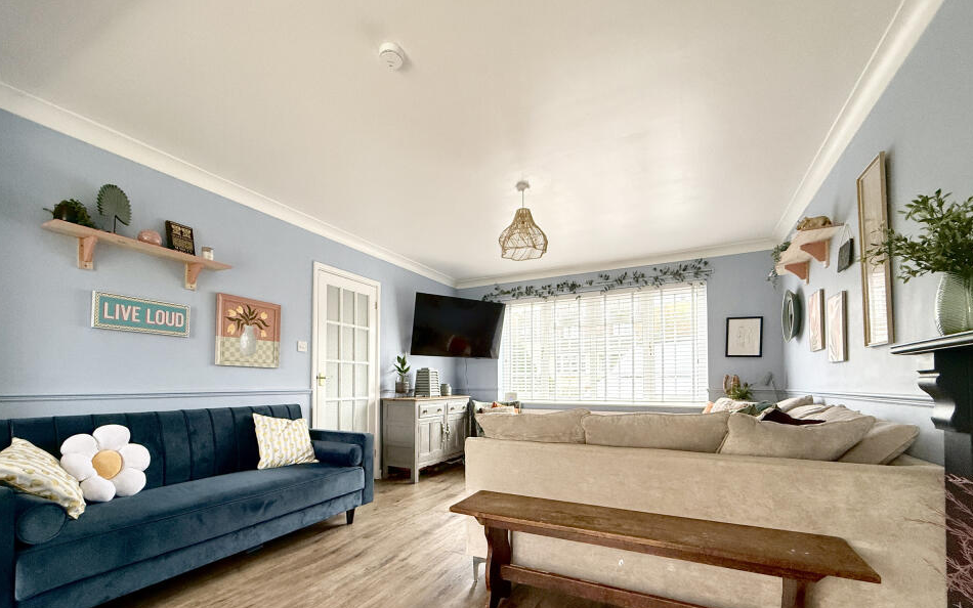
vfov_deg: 70.3
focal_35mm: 16
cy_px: 376
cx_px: 461
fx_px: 424
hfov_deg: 97.7
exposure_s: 1/99
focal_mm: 2.22
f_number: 2.2
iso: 250
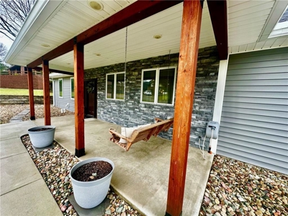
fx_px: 116
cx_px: 144
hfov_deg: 102.1
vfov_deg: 85.7
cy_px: 108
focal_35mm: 14
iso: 64
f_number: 2.2
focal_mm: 2.22
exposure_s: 1/99
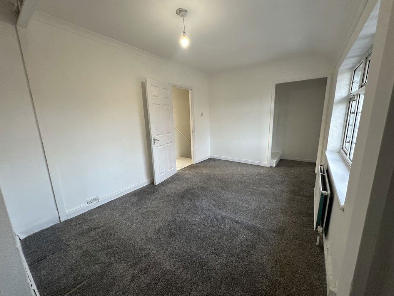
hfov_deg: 102.1
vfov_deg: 85.7
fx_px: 159
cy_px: 148
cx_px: 197
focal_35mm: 14
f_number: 2.2
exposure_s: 1/100
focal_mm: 2.22
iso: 200
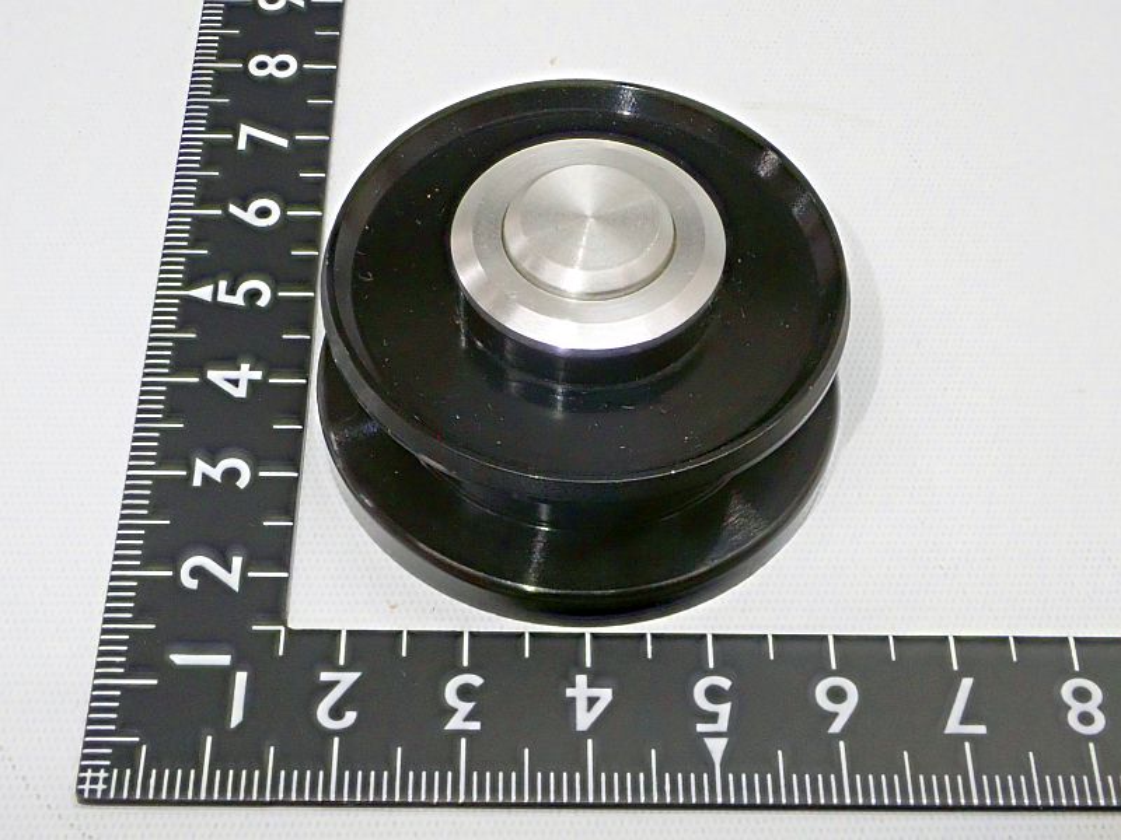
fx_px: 1490
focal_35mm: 46
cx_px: 560
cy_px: 420
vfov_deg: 31.5
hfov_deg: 41.2
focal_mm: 8.41
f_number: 4.5
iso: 1000
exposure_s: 1/50
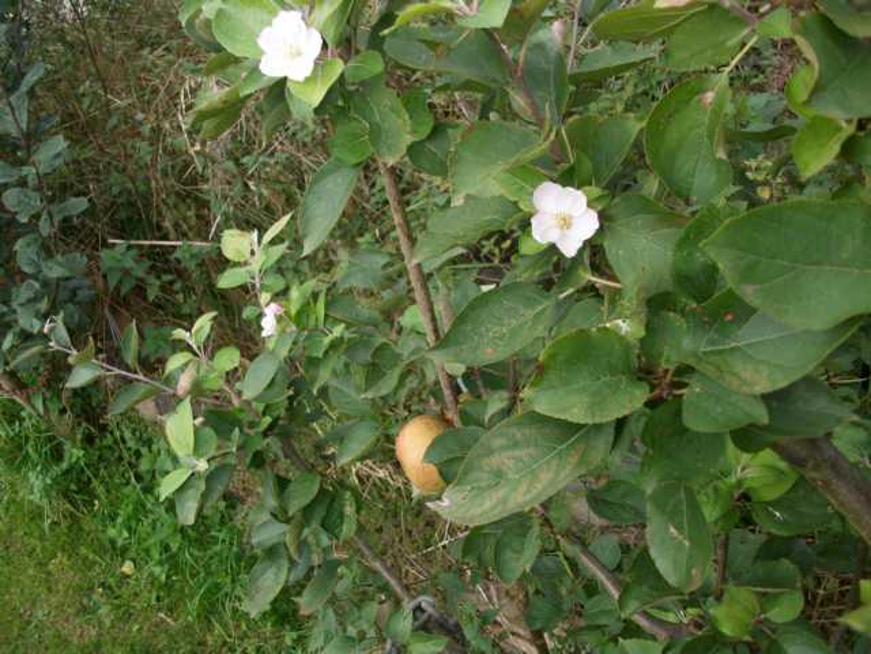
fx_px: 780
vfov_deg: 45.4
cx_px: 436
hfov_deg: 58.4
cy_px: 327
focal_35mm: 31
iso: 80
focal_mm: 5.7
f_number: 2.9
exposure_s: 1/328
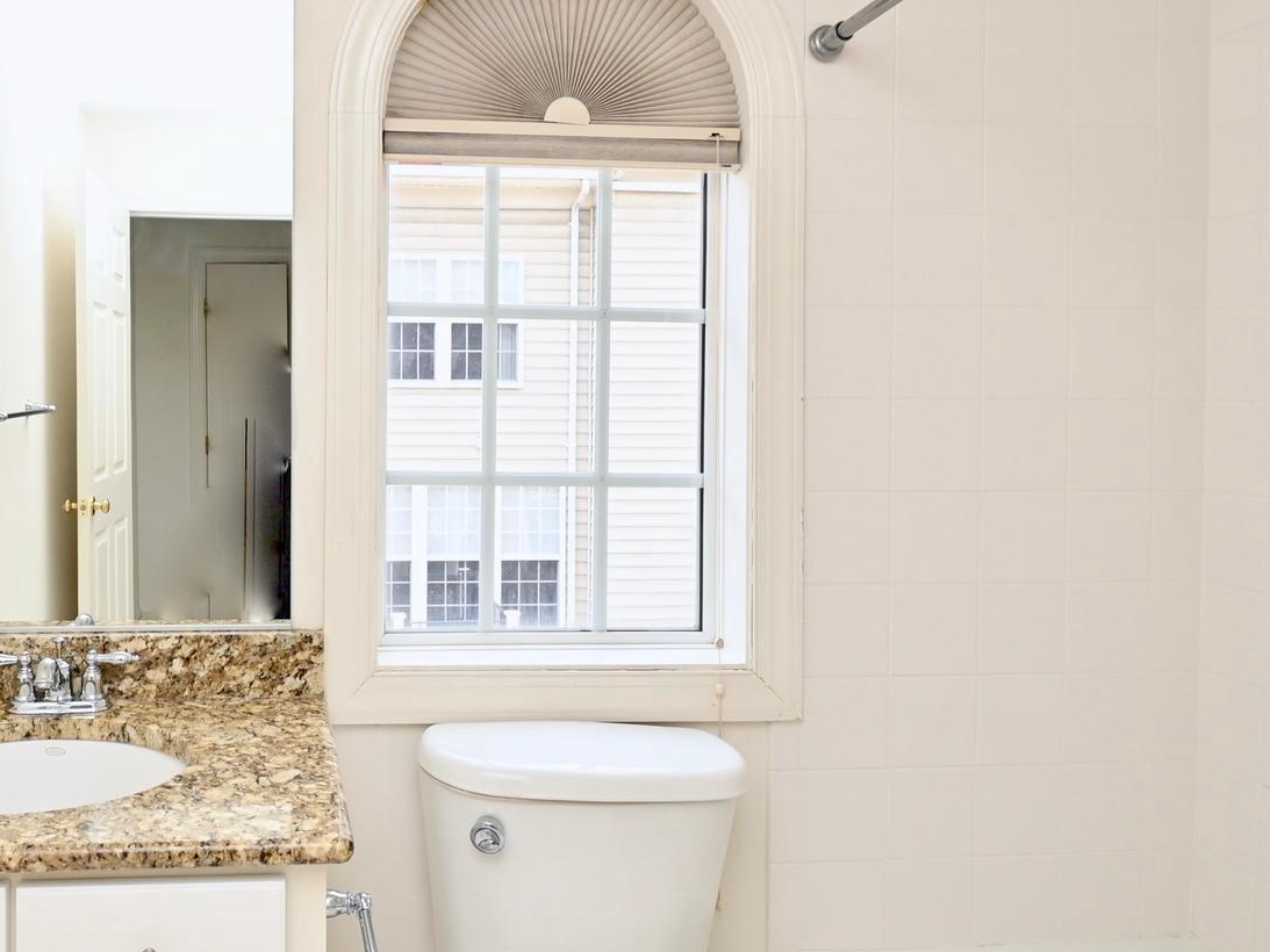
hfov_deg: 61.7
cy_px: 366
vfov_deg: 50.9
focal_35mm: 27
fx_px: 991
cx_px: 318
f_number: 7.1
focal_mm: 10
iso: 320
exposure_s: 1/200
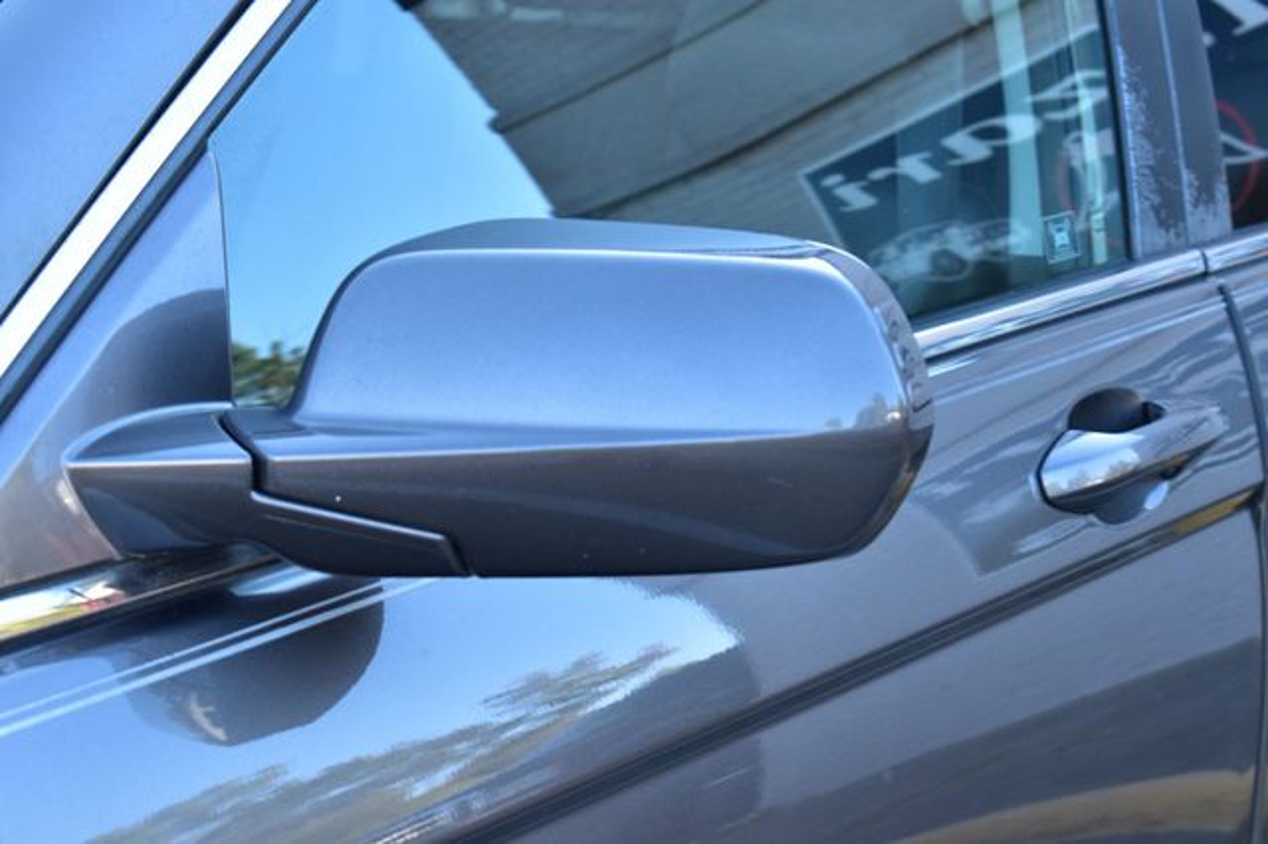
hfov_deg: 24.6
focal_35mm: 82
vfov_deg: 16.5
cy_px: 422
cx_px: 634
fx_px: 2904
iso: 400
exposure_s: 1/60
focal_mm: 55
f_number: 8
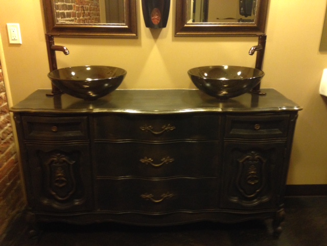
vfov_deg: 42.9
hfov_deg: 55.4
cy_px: 123
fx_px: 312
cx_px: 164
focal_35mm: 33
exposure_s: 1/20
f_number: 2.4
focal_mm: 4.12
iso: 320
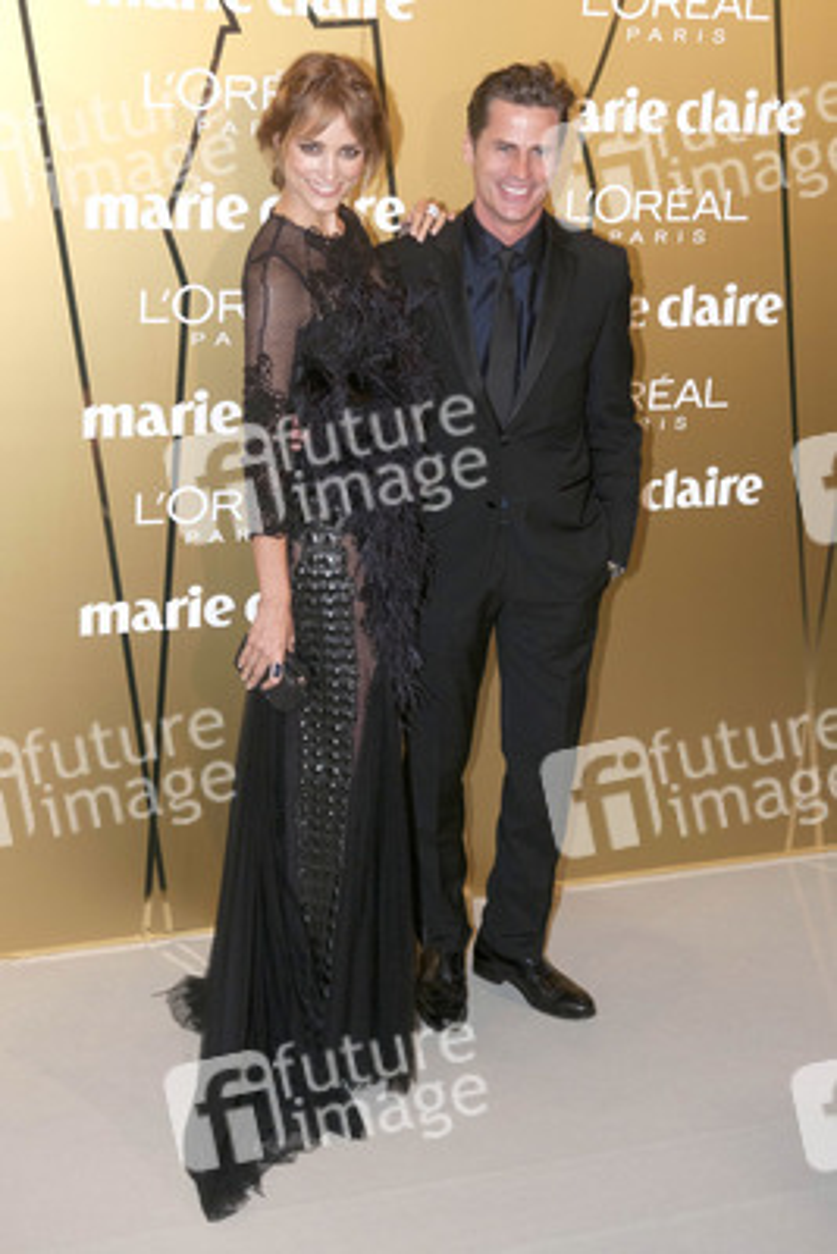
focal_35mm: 51
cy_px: 627
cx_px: 418
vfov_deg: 38.9
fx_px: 1777
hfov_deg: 26.5
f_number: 3.5
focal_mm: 34
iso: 800
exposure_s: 1/400
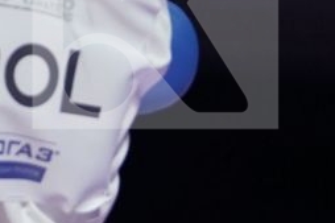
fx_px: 8825
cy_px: 9
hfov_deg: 2.2
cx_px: -291
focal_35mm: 949
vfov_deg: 1.4
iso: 1600
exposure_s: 1/1000
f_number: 2.8
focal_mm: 134
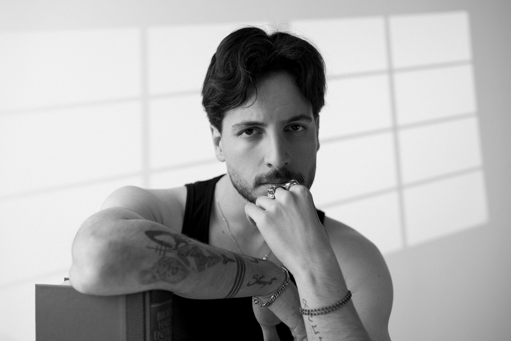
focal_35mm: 50
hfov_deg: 39.6
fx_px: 710
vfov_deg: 27.0
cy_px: 170
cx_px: 256
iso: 100
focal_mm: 50
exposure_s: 1/200
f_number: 2.5
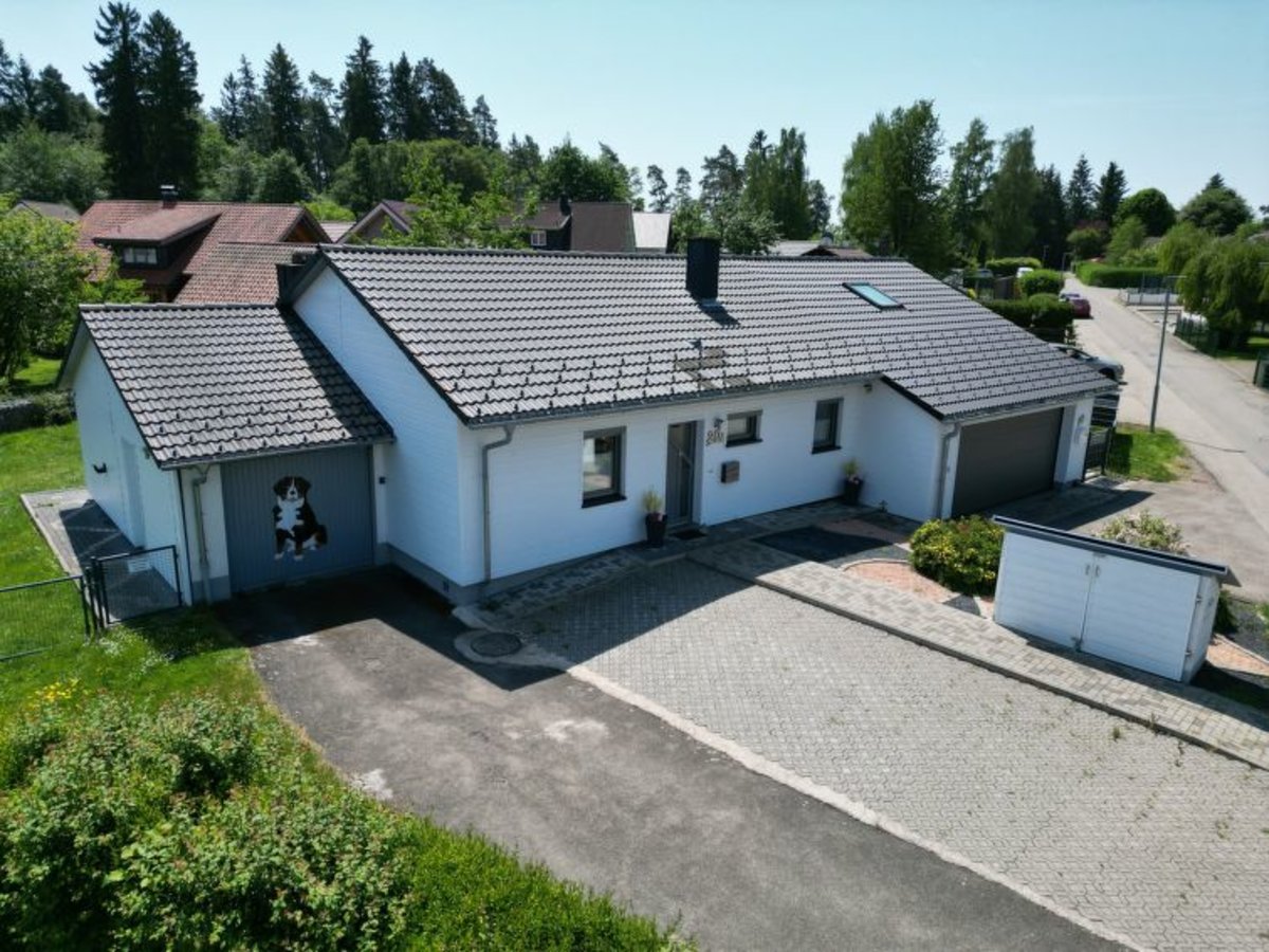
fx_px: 880
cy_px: 476
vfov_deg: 56.8
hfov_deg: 71.6
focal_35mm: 24
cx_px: 634
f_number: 1.7
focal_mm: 6.72
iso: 150
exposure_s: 1/3200
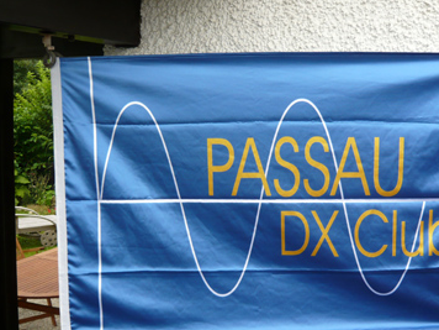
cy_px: 195
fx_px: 545
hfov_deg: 43.6
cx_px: 264
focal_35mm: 43
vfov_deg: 33.5
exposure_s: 1/100
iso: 100
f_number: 3.1
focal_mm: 5.5
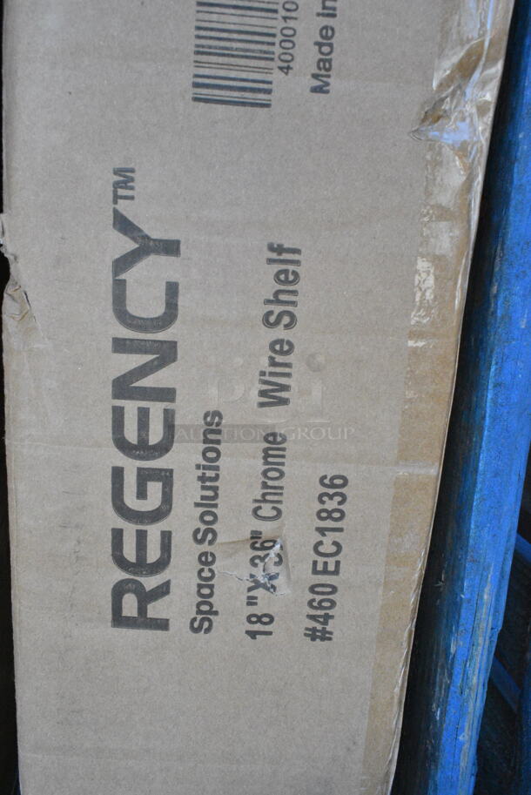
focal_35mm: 30
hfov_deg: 43.7
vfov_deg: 61.9
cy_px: 398
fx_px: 663
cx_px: 266
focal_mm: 20
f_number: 13
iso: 6400
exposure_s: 1/640
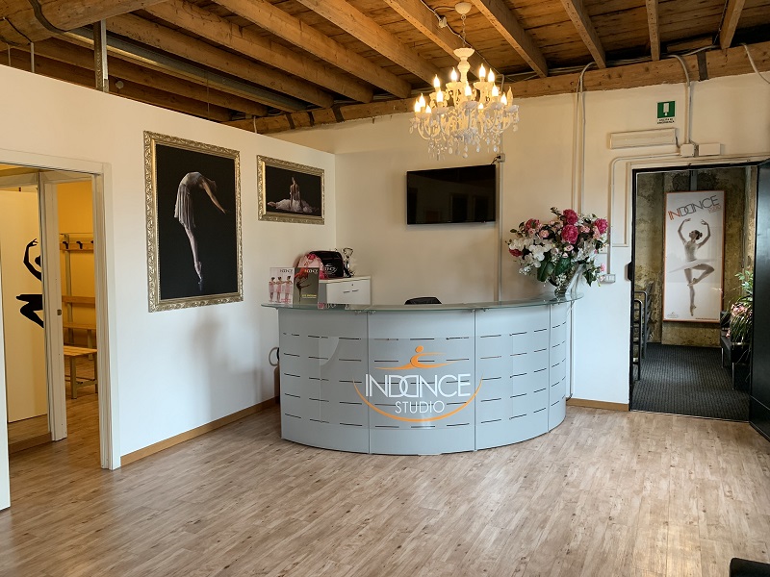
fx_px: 578
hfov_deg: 67.3
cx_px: 385
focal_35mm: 26
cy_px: 288
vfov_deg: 53.1
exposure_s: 1/50
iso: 80
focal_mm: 4.25
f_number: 1.8
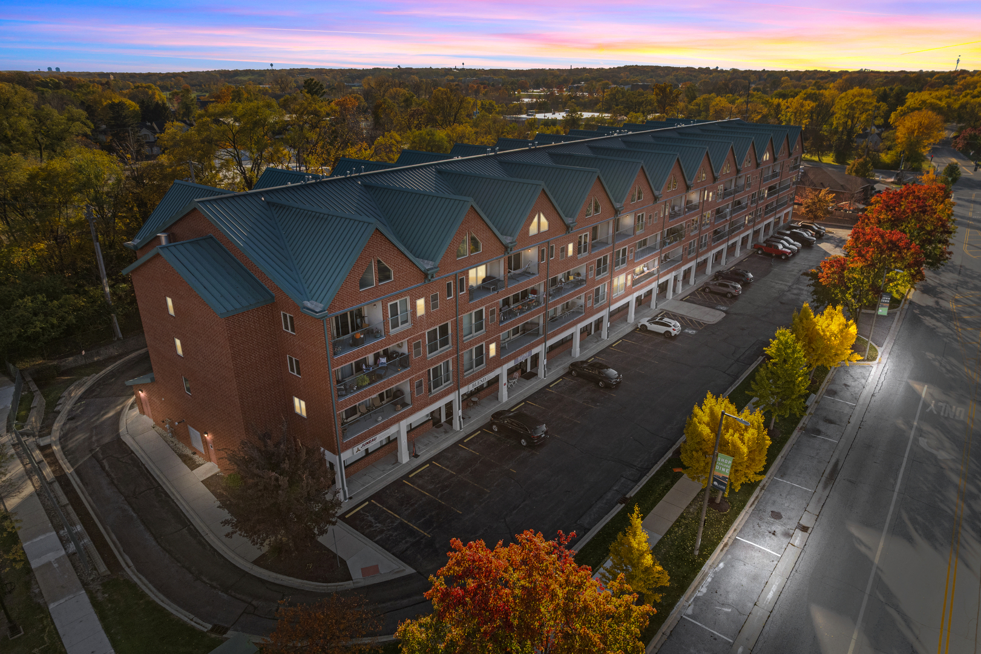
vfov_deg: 57.2
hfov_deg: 78.6
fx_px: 599
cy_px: 327
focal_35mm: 22
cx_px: 490
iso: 100
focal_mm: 8.38
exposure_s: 1/320
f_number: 2.8
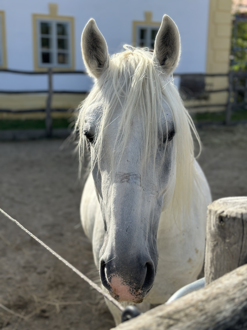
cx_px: 124
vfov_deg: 39.7
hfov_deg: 30.3
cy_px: 165
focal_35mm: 48
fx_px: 457
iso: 80
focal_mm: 6.86
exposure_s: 1/3876
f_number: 1.78
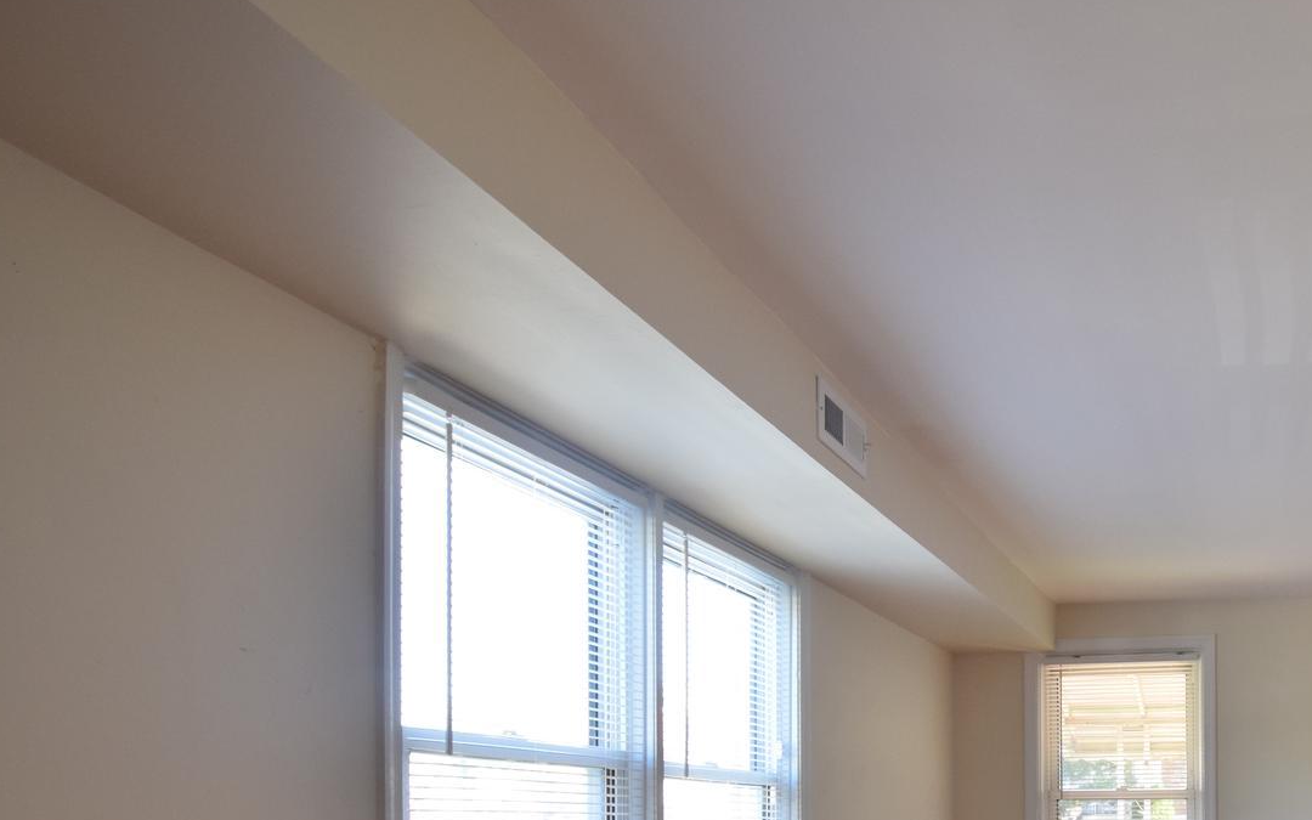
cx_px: 1114
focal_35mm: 29
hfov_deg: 57.9
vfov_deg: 38.5
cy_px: 812
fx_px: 1037
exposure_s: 1/60
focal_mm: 10
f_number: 4
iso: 500
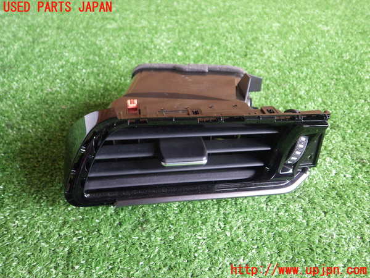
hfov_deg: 58.4
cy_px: 139
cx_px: 185
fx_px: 331
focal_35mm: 31
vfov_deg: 45.4
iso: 320
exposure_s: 1/50
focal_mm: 5.5
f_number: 2.3
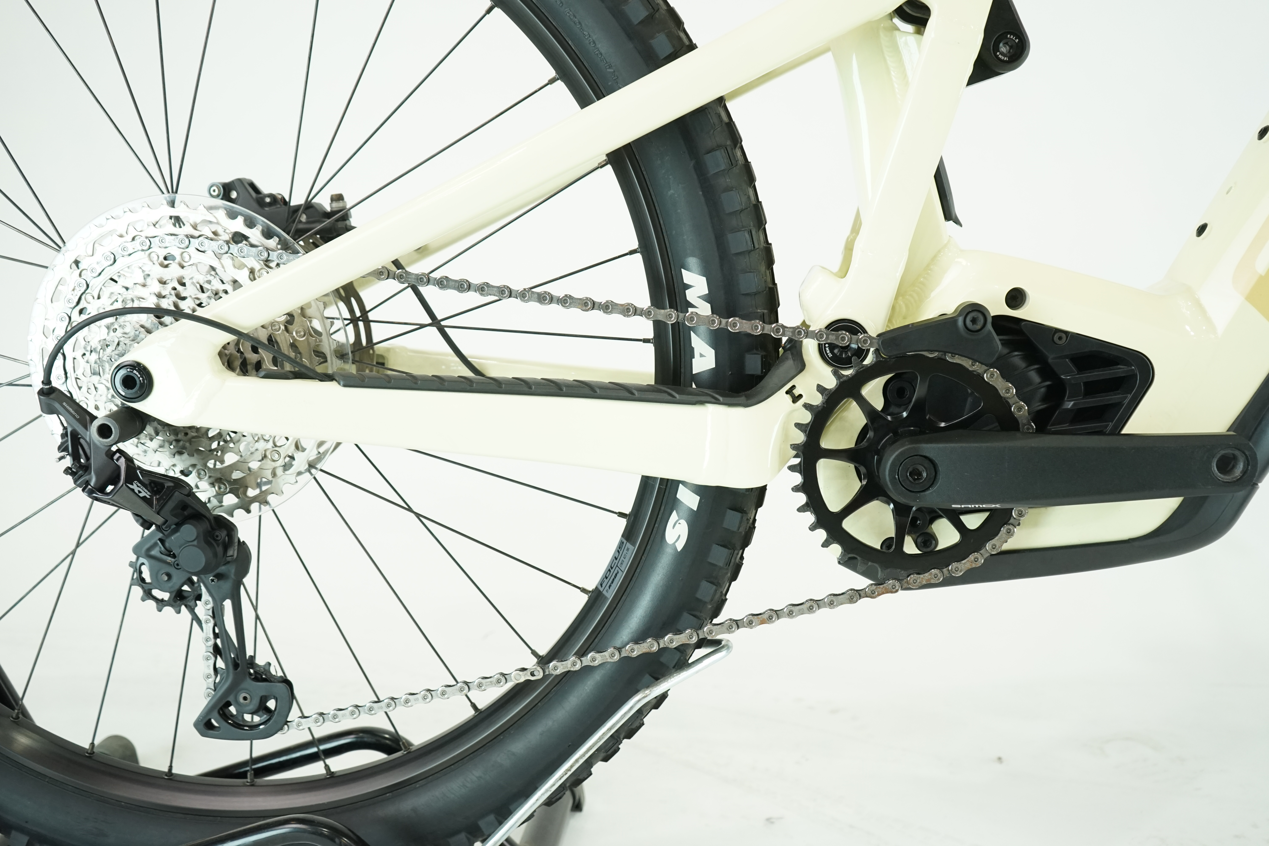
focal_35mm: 34
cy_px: 423
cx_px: 634
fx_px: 1198
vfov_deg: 38.9
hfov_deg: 55.8
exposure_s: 1/200
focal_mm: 34
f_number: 5
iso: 1600
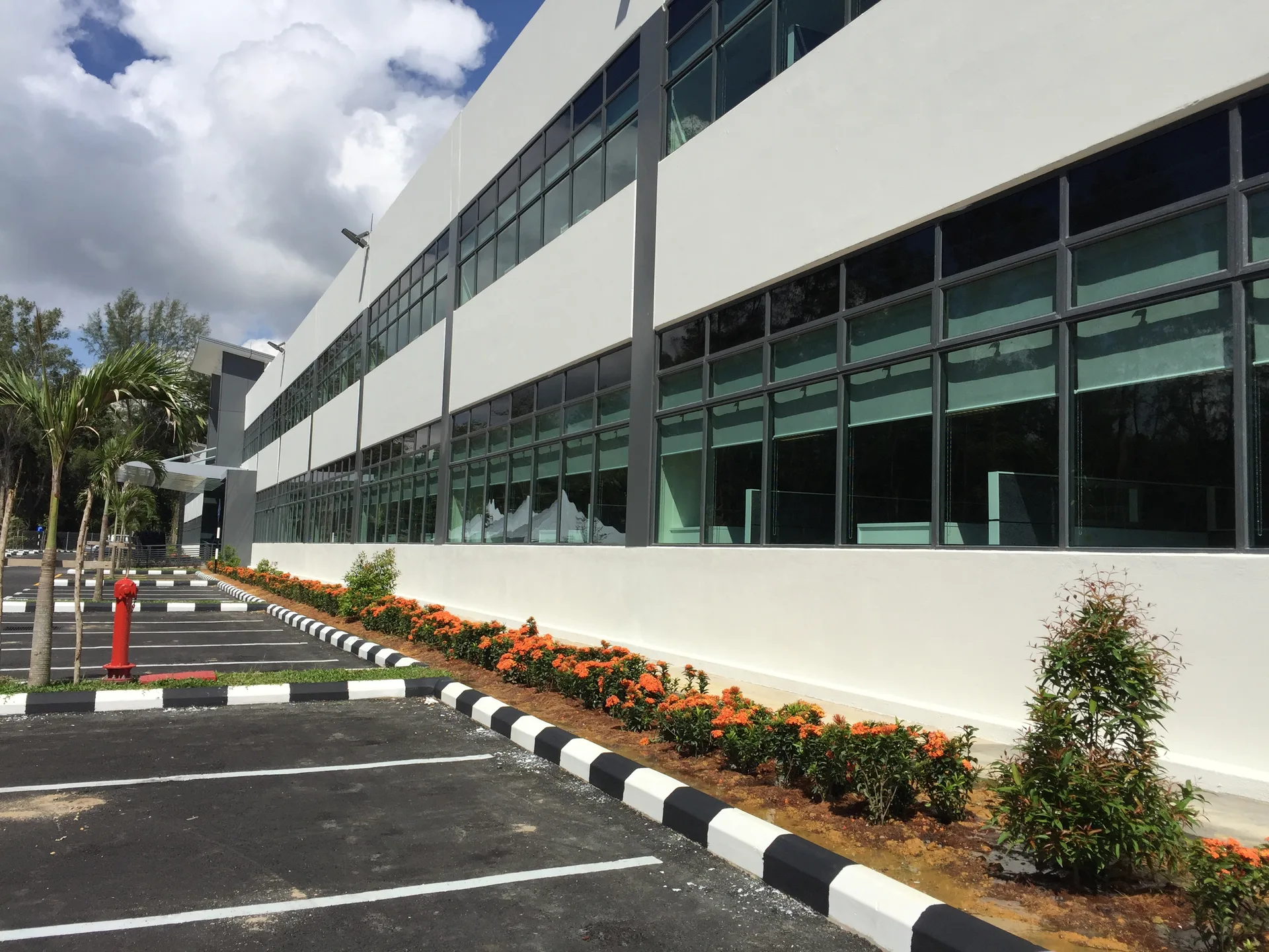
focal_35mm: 29
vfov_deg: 48.2
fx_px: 1063
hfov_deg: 61.7
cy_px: 476
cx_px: 634
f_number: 2.2
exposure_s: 1/3597
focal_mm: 4.15
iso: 32
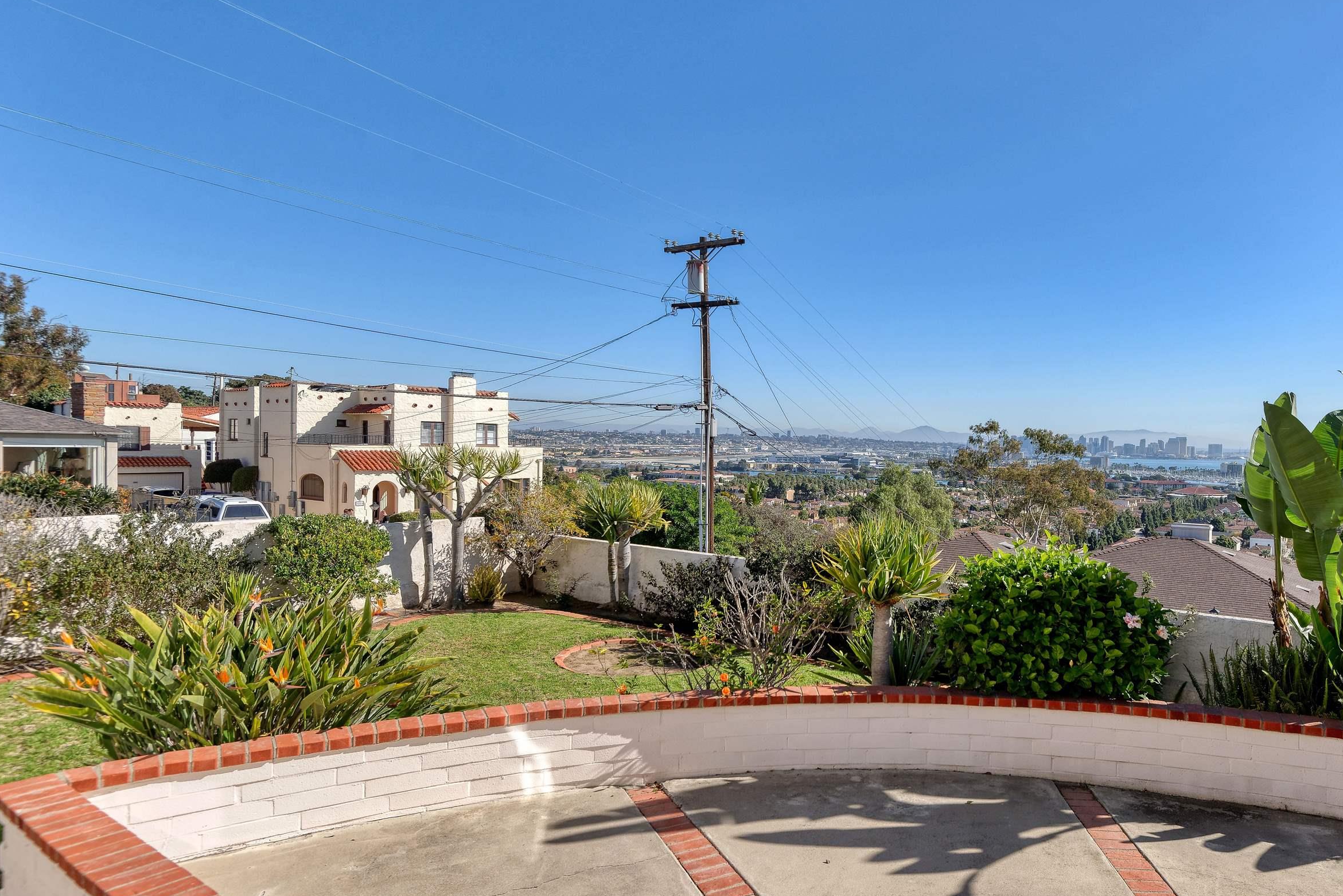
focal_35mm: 21
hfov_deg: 79.4
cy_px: 472
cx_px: 858
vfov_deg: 59.5
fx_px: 784
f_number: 5.6
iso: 100
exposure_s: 1/640
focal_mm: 16
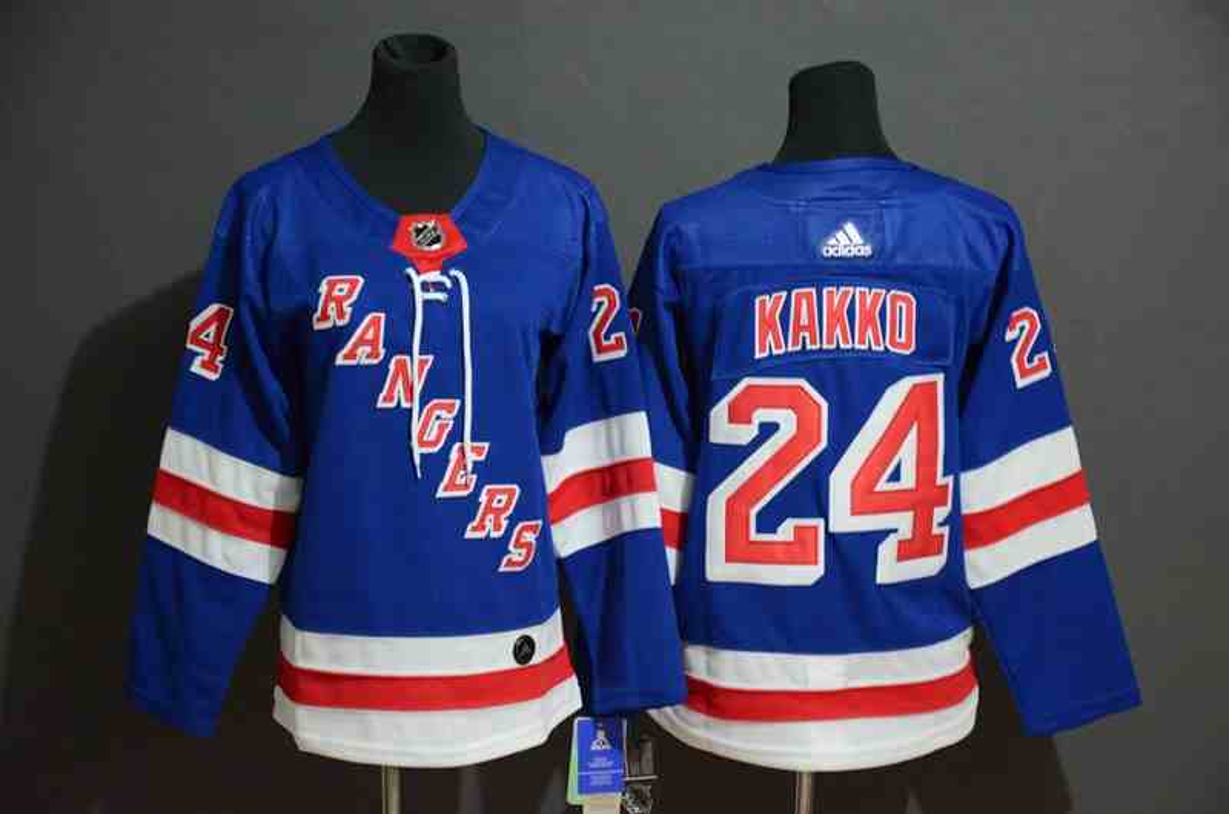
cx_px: 614
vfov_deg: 15.1
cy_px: 407
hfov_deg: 22.7
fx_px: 3066
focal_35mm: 90
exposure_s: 1/20
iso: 4000
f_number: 5
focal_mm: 60
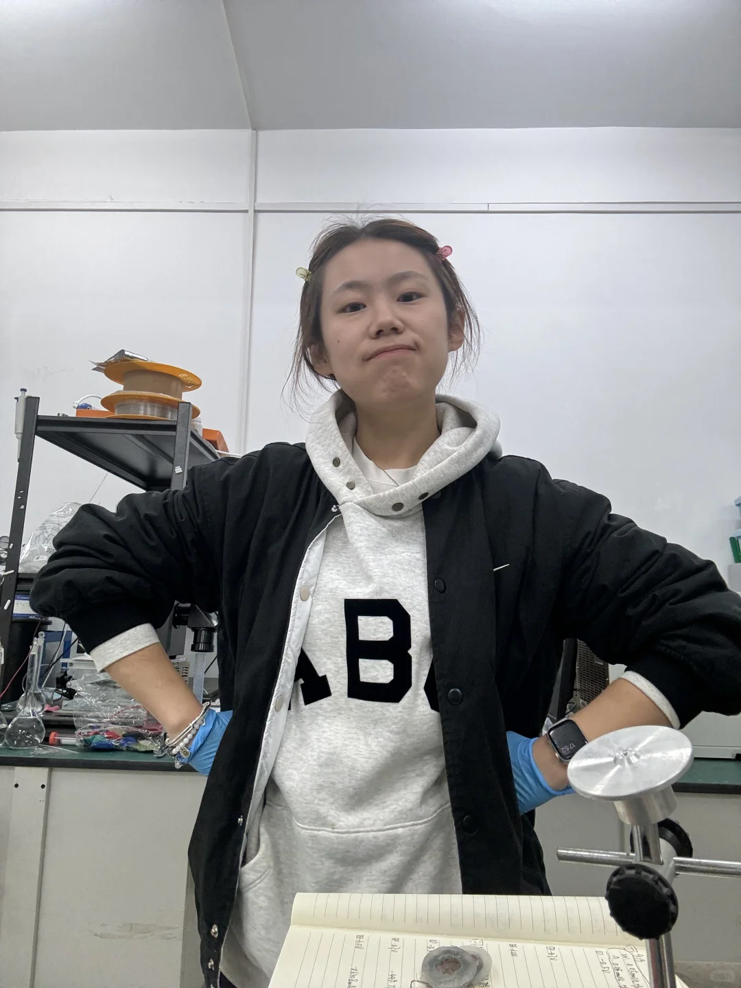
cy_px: 494
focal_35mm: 23
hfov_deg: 58.9
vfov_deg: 73.9
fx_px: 656
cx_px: 370
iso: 100
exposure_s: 1/50
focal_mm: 2.69
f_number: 1.9
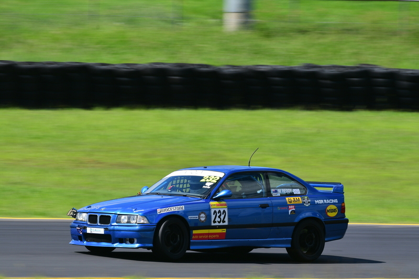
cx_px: 210
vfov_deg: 2.4
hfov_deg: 3.6
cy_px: 140
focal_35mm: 570
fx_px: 6632
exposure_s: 1/125
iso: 100
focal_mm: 380
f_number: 11
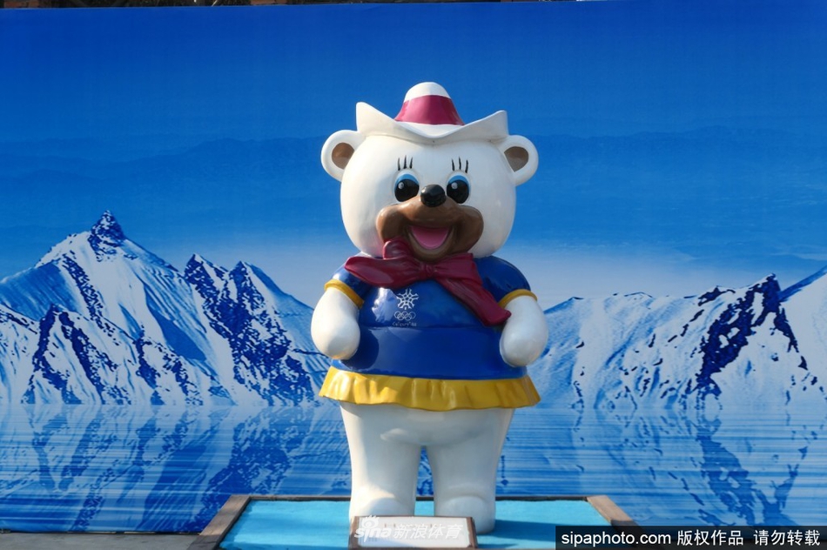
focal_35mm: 72
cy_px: 275
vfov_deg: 18.9
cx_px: 414
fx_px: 1653
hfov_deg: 28.1
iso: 125
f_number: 4.5
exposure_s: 1/400
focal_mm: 26.4
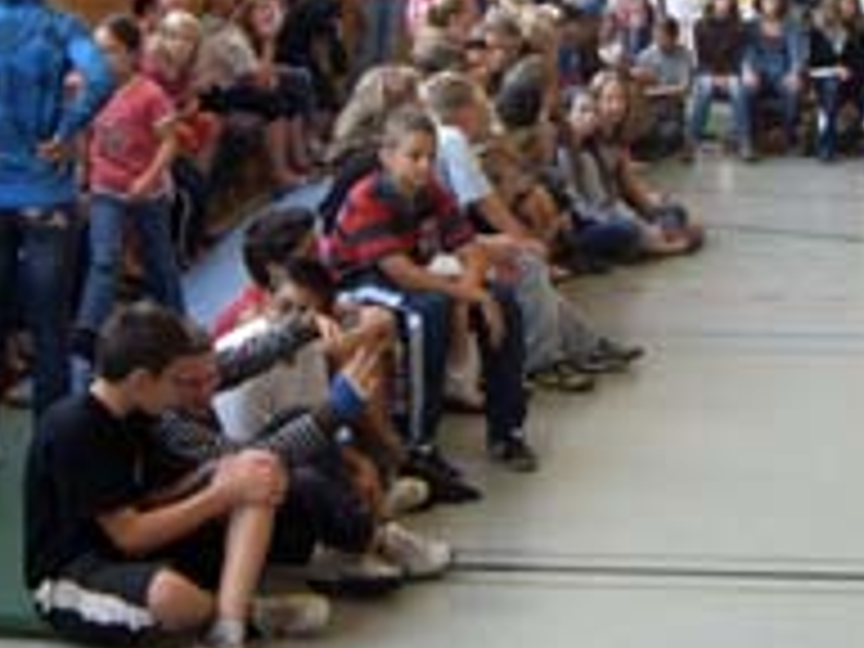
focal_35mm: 89
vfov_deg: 16.5
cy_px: 126
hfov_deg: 22.0
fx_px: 2221
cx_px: 418
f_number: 2.7
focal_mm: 6.2
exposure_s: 1/80
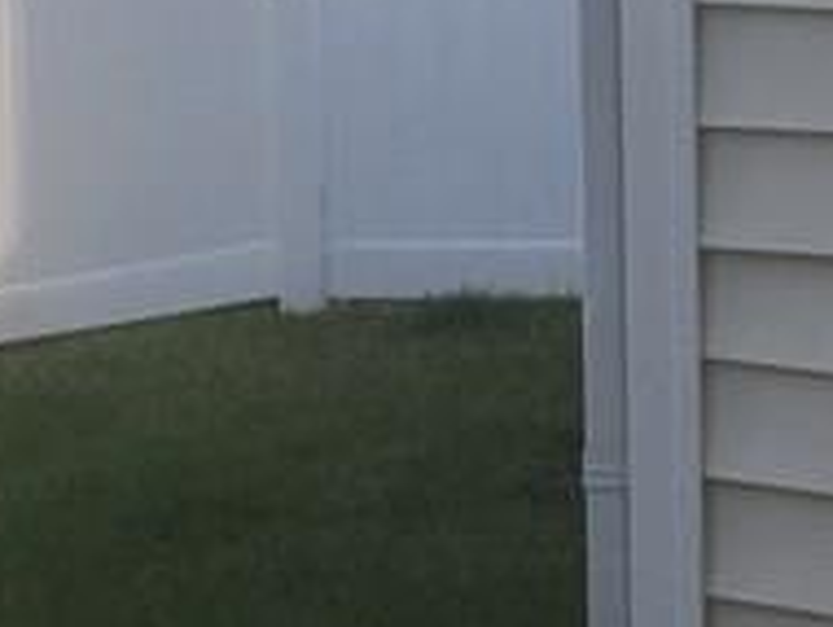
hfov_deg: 12.3
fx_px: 3759
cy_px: -307
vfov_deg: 9.3
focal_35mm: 156
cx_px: 1022
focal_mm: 4.15
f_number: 2.2
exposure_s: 1/706
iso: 32
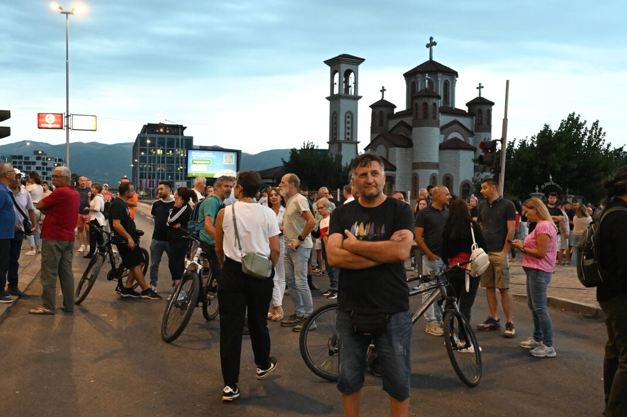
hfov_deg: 53.2
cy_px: 208
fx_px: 627
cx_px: 314
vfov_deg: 36.8
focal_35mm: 36
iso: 8000
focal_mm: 24
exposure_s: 1/250
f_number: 4
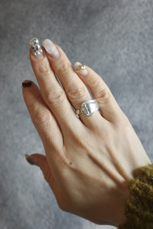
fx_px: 255
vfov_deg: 48.5
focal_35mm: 40
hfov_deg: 33.4
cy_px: 114
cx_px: 76
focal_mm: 26
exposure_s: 1/250
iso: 800
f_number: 4
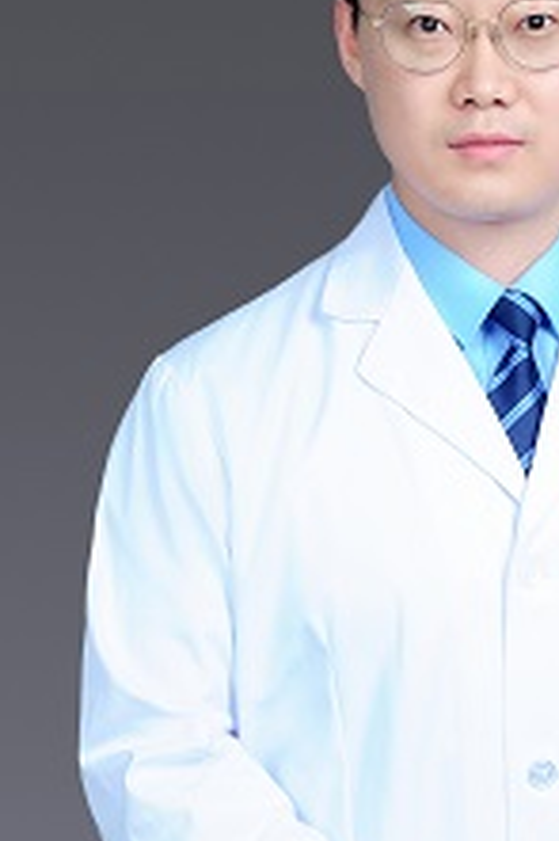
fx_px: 2379
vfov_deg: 20.0
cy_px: 521
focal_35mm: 102
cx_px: 468
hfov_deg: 13.3
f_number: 9
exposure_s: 1/160
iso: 200
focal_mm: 50
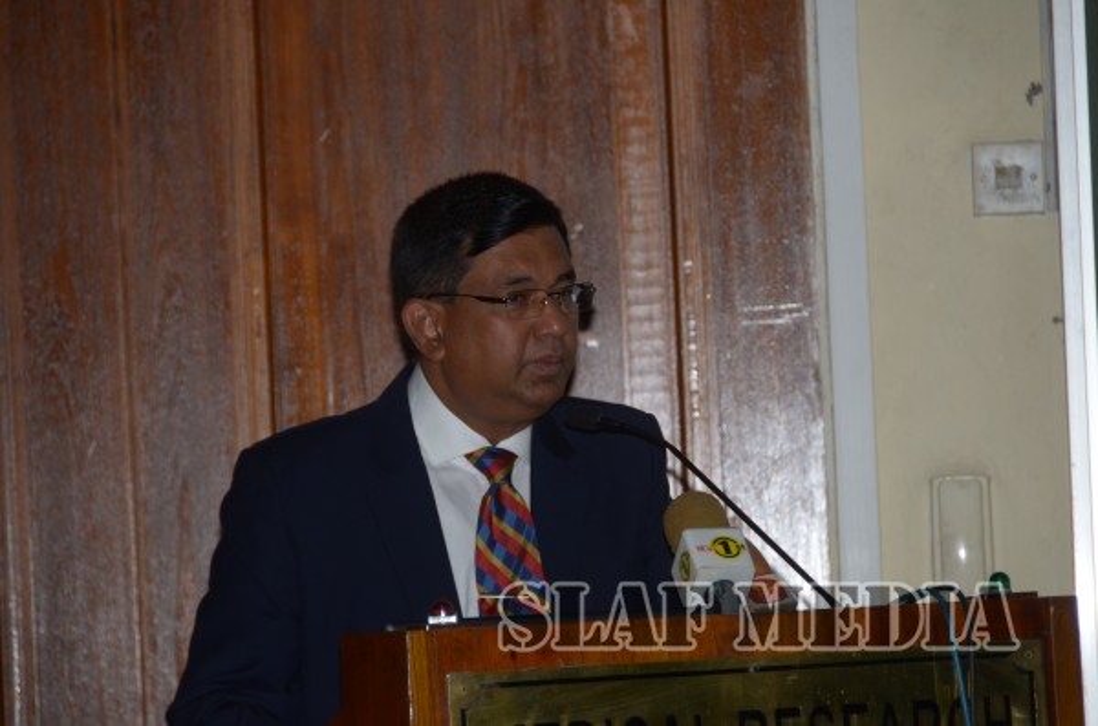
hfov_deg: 8.1
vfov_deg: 5.4
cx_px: 549
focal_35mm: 255
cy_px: 363
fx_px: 7759
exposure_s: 1/160
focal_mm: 170
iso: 320
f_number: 5.6
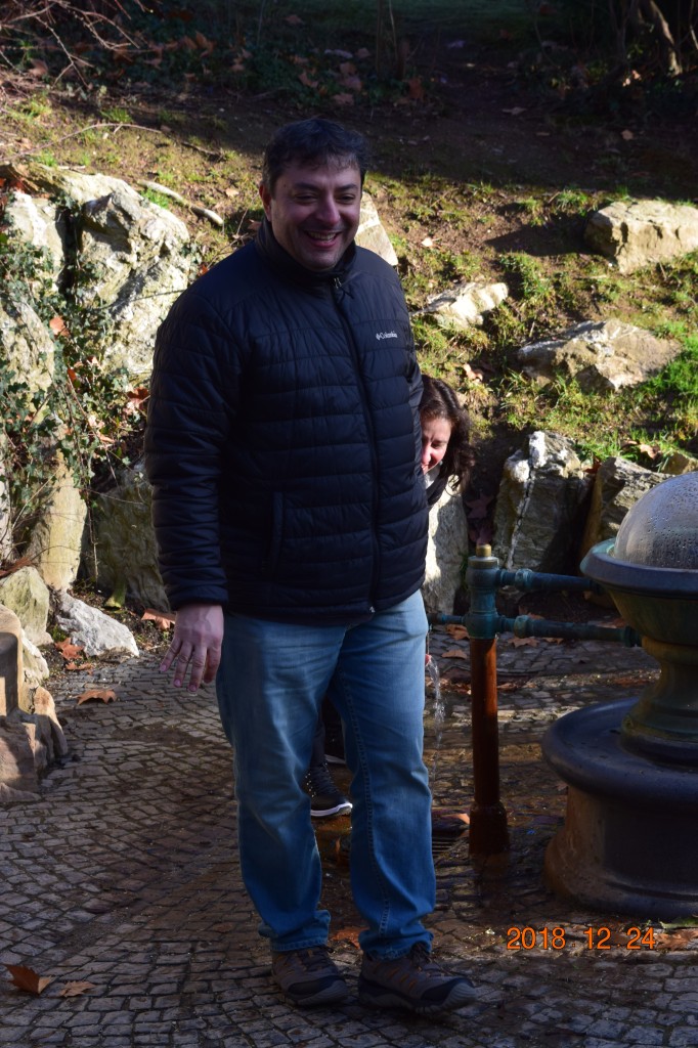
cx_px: 349
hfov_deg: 19.7
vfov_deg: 29.3
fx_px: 2008
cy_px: 524
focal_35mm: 69
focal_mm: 46
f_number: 9
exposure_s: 1/160
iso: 400
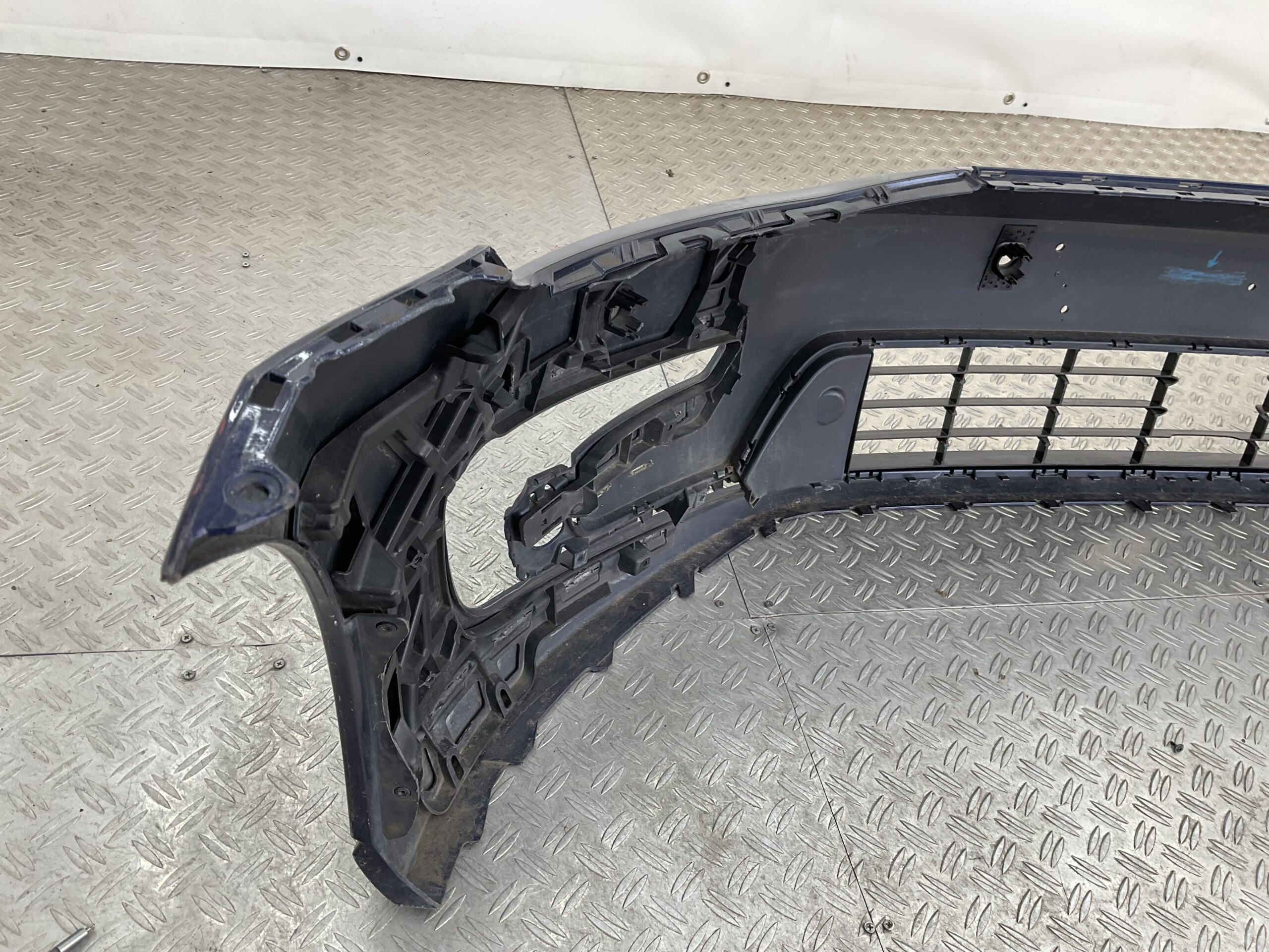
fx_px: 1063
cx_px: 634
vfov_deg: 48.2
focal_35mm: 29
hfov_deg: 61.7
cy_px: 476
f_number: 1.8
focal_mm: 3
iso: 25
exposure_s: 1/100
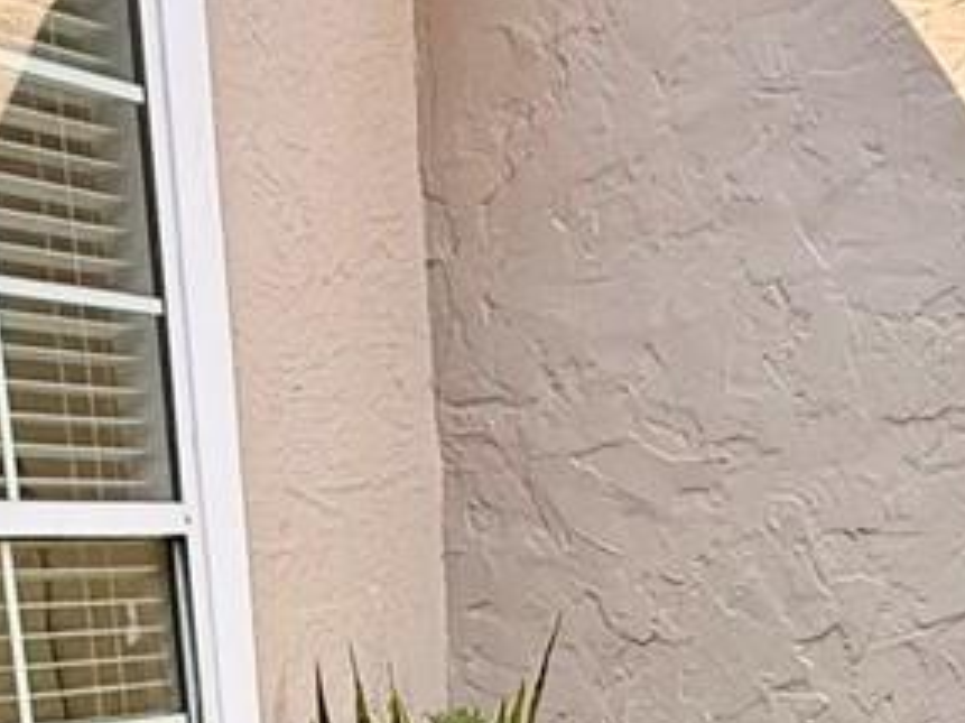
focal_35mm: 78
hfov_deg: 24.9
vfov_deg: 14.5
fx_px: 2174
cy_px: 1577
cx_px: 629
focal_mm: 2.22
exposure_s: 1/99
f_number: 2.2
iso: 100
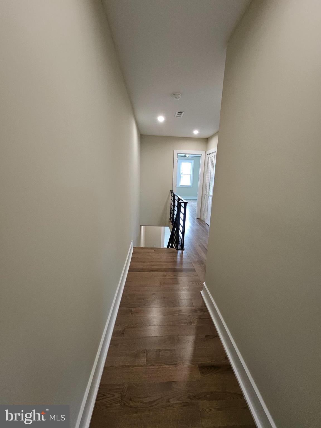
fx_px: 161
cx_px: 160
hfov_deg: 89.9
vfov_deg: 106.2
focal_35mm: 13
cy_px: 214
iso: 200
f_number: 2.2
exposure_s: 1/60
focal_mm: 1.74
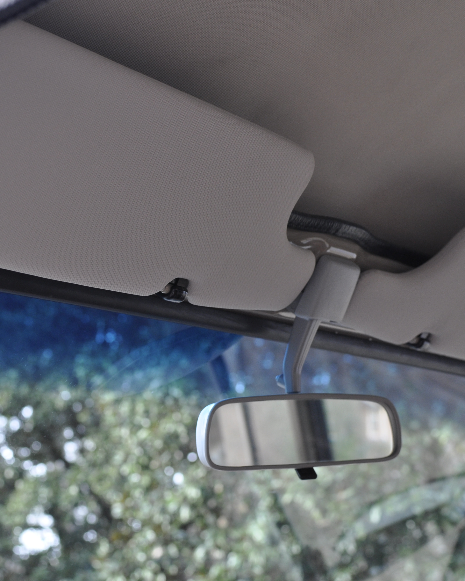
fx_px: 1285
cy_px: 291
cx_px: 256
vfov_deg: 25.5
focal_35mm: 75
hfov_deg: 20.5
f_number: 4.5
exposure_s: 1/80
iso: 400
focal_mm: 35
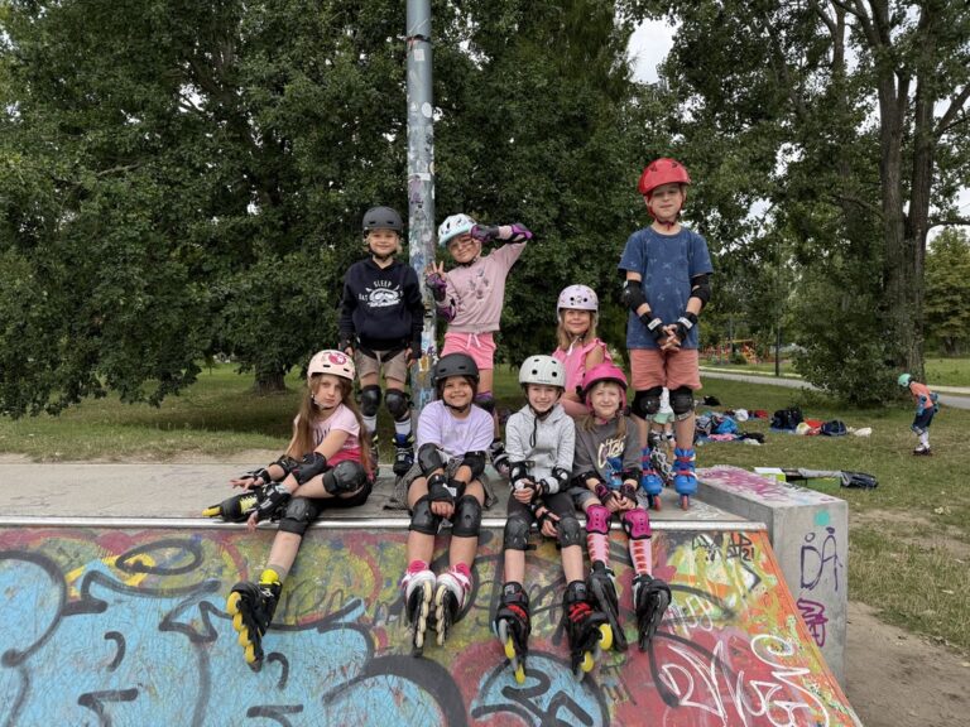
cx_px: 485
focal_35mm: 24
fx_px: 673
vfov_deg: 56.8
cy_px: 364
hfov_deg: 71.6
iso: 80
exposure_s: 1/931
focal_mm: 6.76
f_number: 1.78
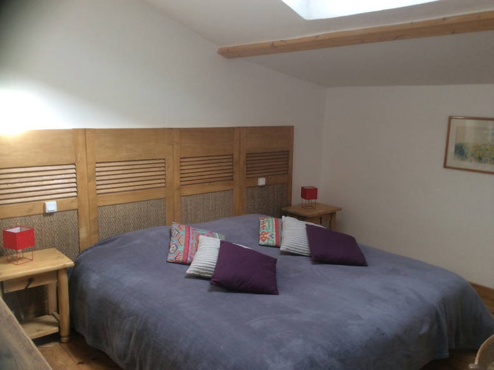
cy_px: 185
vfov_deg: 42.9
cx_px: 247
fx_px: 471
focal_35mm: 33
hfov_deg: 55.4
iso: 50
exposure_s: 1/24
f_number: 2.4
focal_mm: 3.3
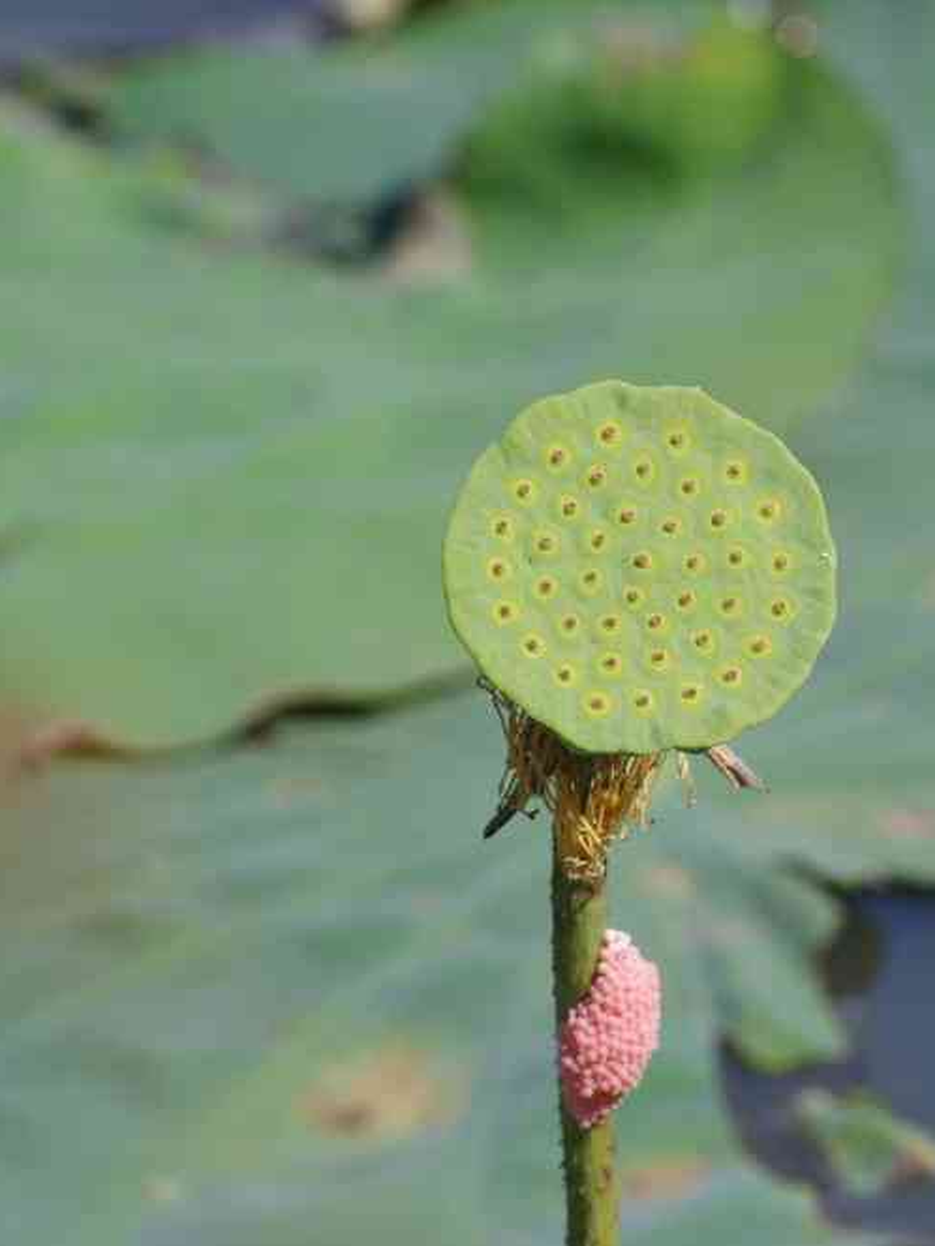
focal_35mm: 651
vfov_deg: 3.0
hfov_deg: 2.3
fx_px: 23445
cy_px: 623
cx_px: 658
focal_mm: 300
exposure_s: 1/320
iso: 400
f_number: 9
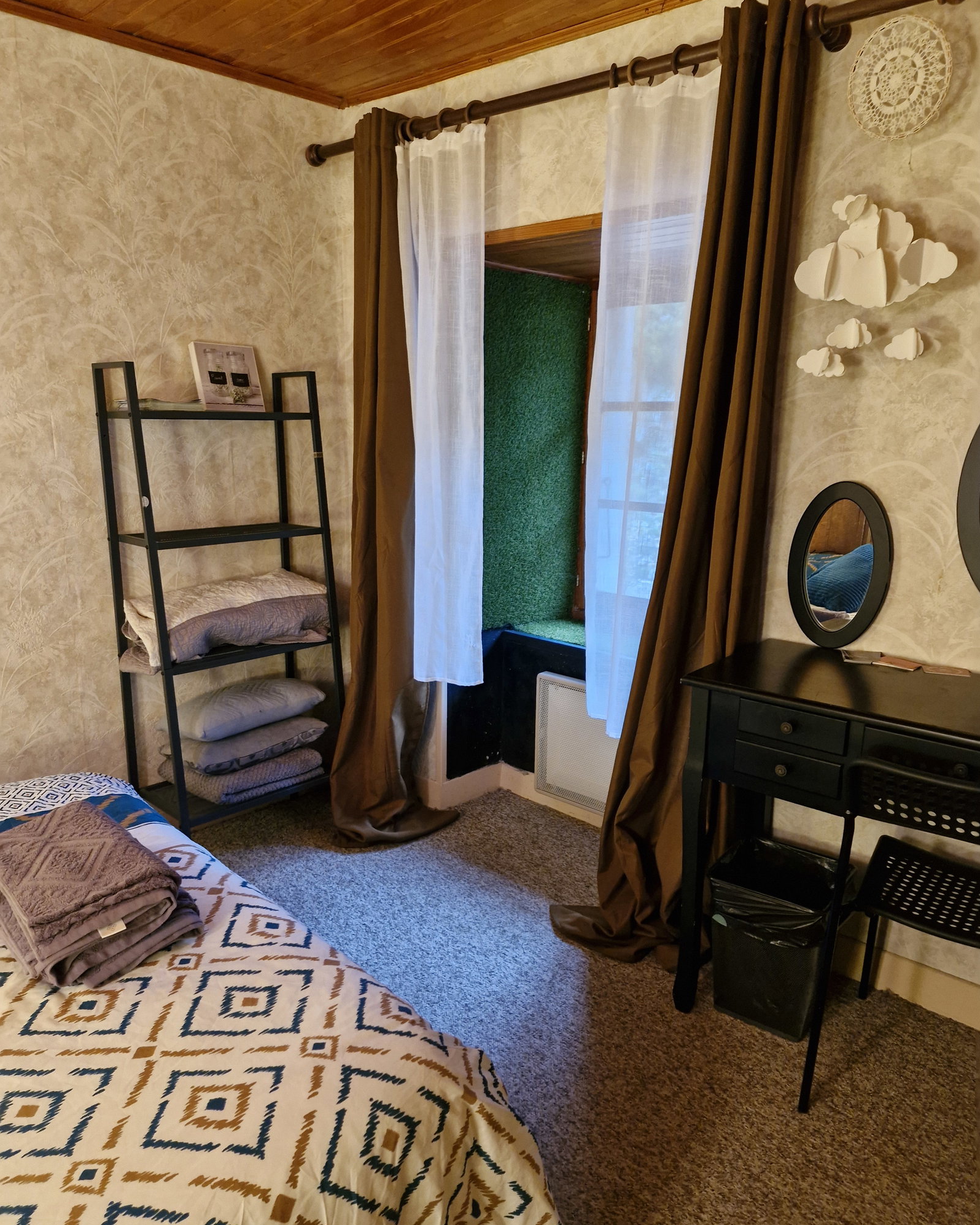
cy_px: 634
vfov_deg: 70.3
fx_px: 870
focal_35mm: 24
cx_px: 491
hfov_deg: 58.8
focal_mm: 5.54
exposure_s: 1/50
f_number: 1.8
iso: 800
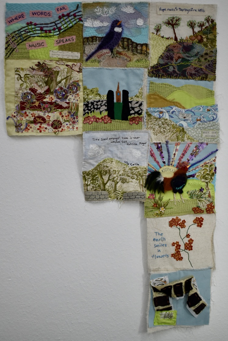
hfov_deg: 48.0
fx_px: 256
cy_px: 170
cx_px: 114
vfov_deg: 67.4
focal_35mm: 27
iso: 500
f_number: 3.5
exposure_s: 1/250
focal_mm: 18
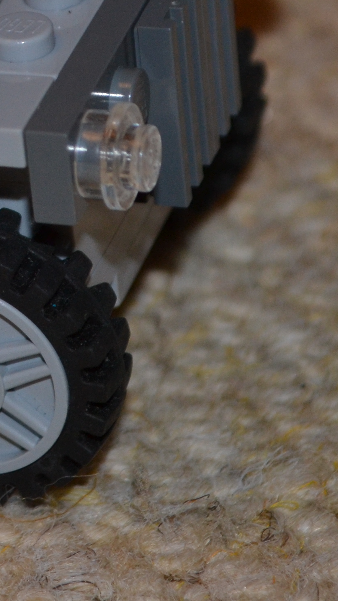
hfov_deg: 4.7
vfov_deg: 8.5
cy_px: 33
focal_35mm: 254
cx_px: -289
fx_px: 4042
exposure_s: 1/60
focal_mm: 55
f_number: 5.6
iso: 640
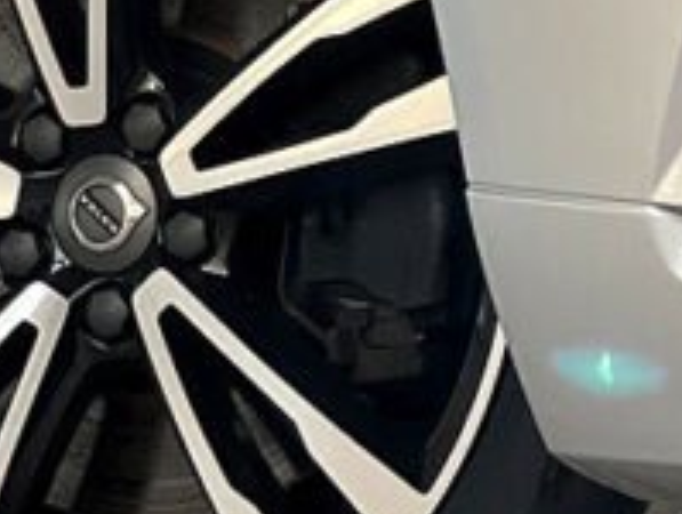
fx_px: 6099
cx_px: 668
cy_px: -140
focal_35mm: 309
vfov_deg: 4.8
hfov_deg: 6.4
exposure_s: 1/63
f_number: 2.8
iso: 100
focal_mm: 9
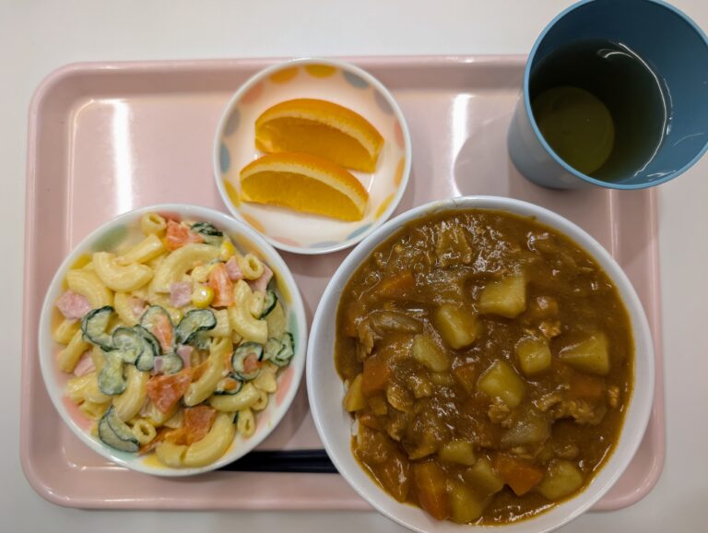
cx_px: 354
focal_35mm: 24
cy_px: 266
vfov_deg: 56.9
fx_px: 491
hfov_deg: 71.5
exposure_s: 1/43.1
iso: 28
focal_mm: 6.9
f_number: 1.68
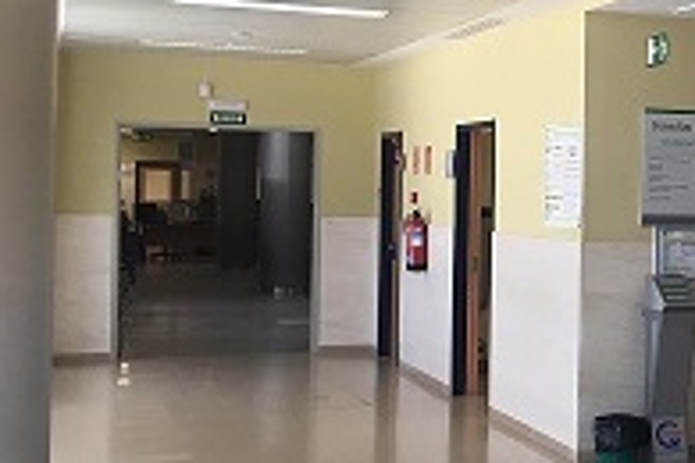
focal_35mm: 78
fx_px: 1506
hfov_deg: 23.5
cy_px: 214
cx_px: 863
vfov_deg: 17.5
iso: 25
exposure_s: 1/33
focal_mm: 4.15
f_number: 2.2
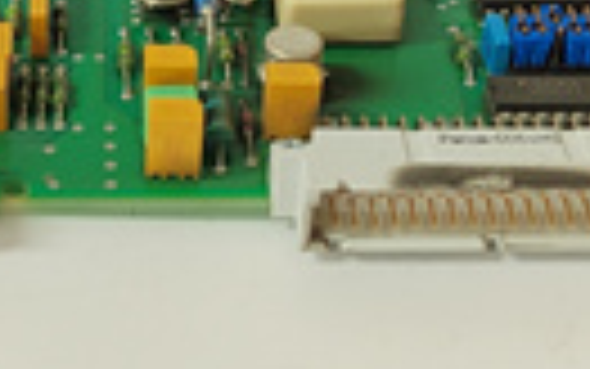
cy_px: 2
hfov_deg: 22.0
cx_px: 122
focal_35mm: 93
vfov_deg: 13.9
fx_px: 1496
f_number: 1.9
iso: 1419
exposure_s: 1/50
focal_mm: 5.52
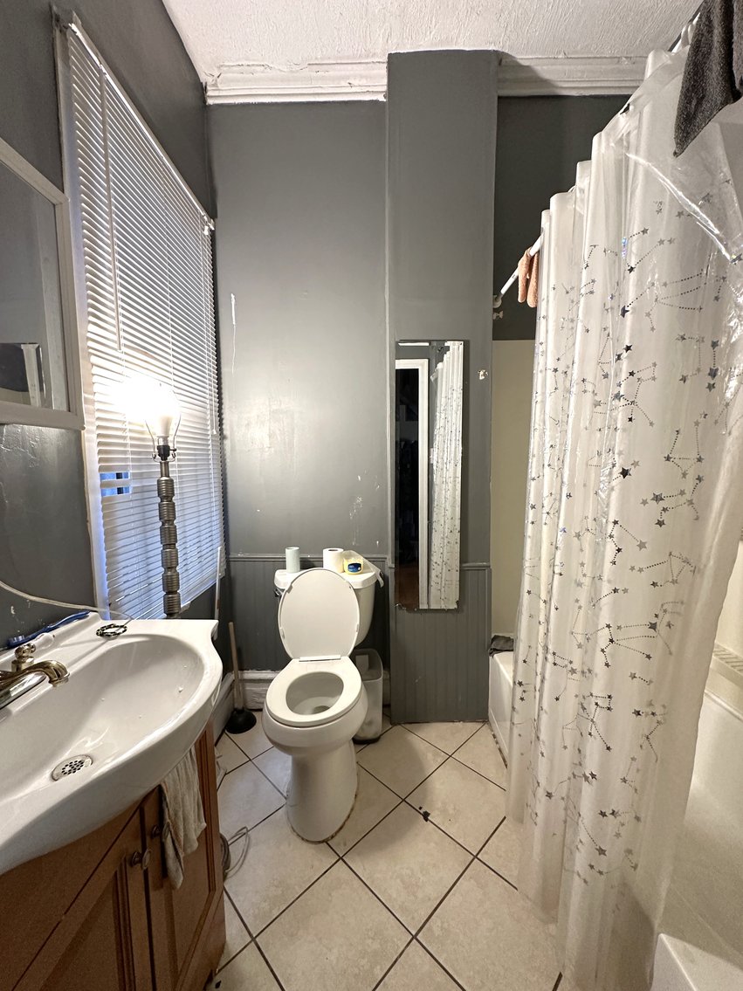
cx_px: 372
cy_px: 496
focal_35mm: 14
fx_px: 401
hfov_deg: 85.7
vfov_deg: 102.1
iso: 320
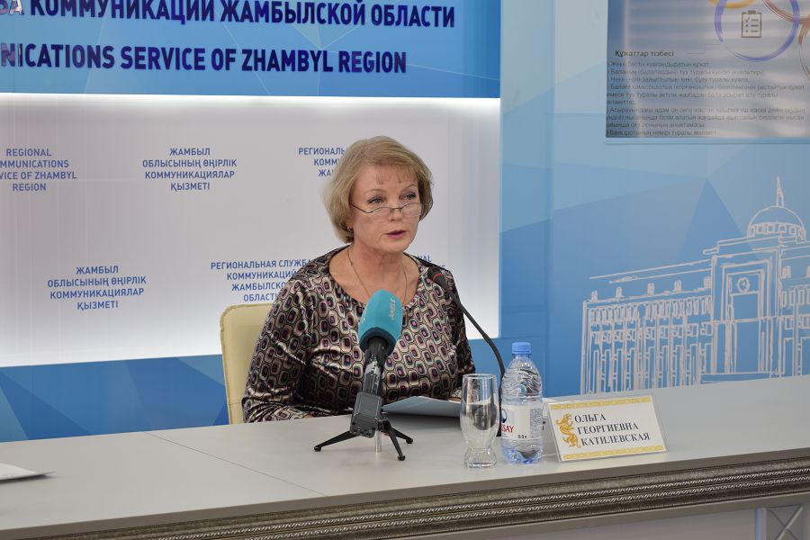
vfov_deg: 16.6
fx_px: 1856
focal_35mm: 82
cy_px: 270
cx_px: 405
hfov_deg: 24.6
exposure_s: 1/50
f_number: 5.6
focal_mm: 55
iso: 200
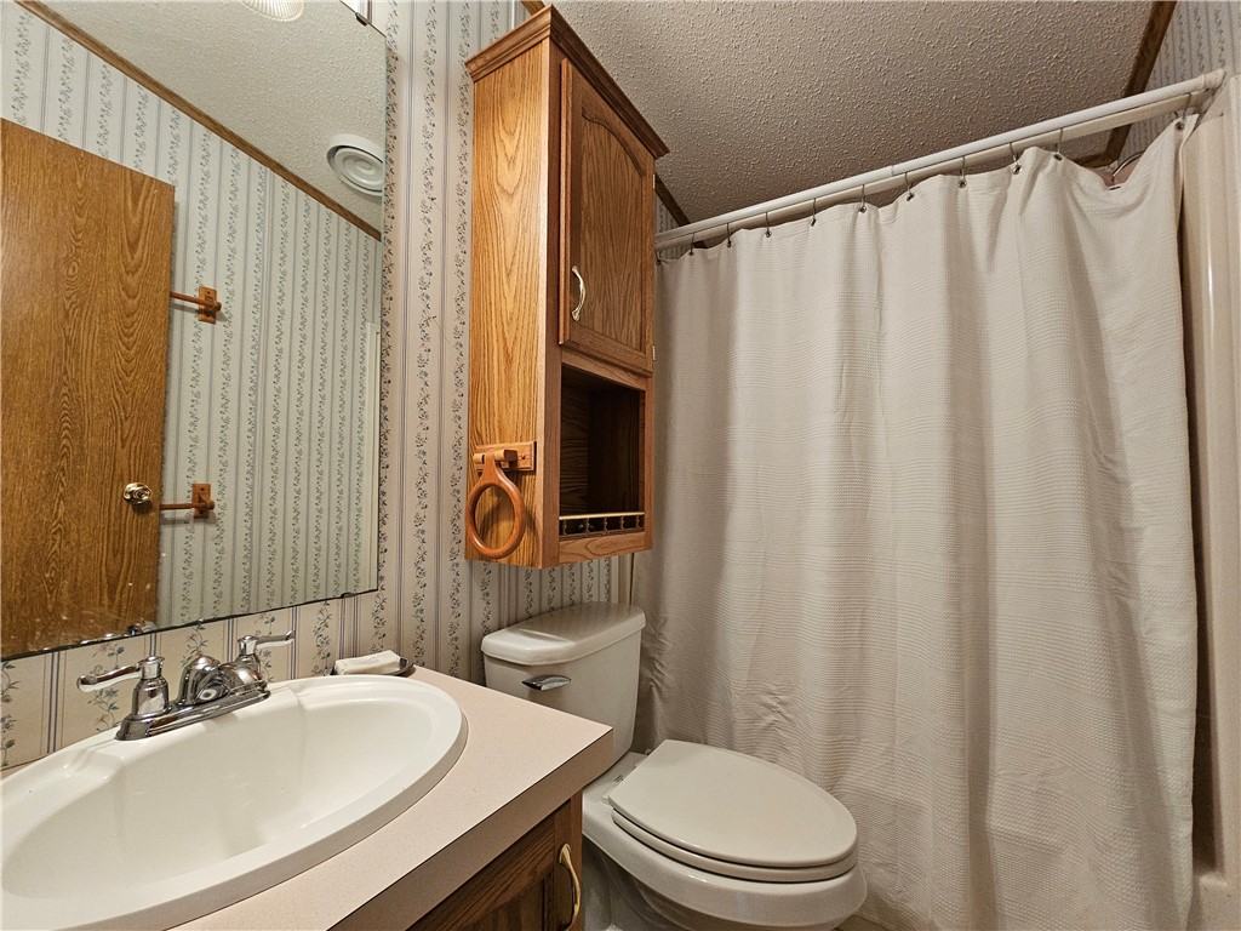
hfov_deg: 106.2
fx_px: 466
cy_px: 466
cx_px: 620
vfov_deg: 89.9
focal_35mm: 13
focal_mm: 2.2
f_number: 2.2
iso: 400
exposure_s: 1/60
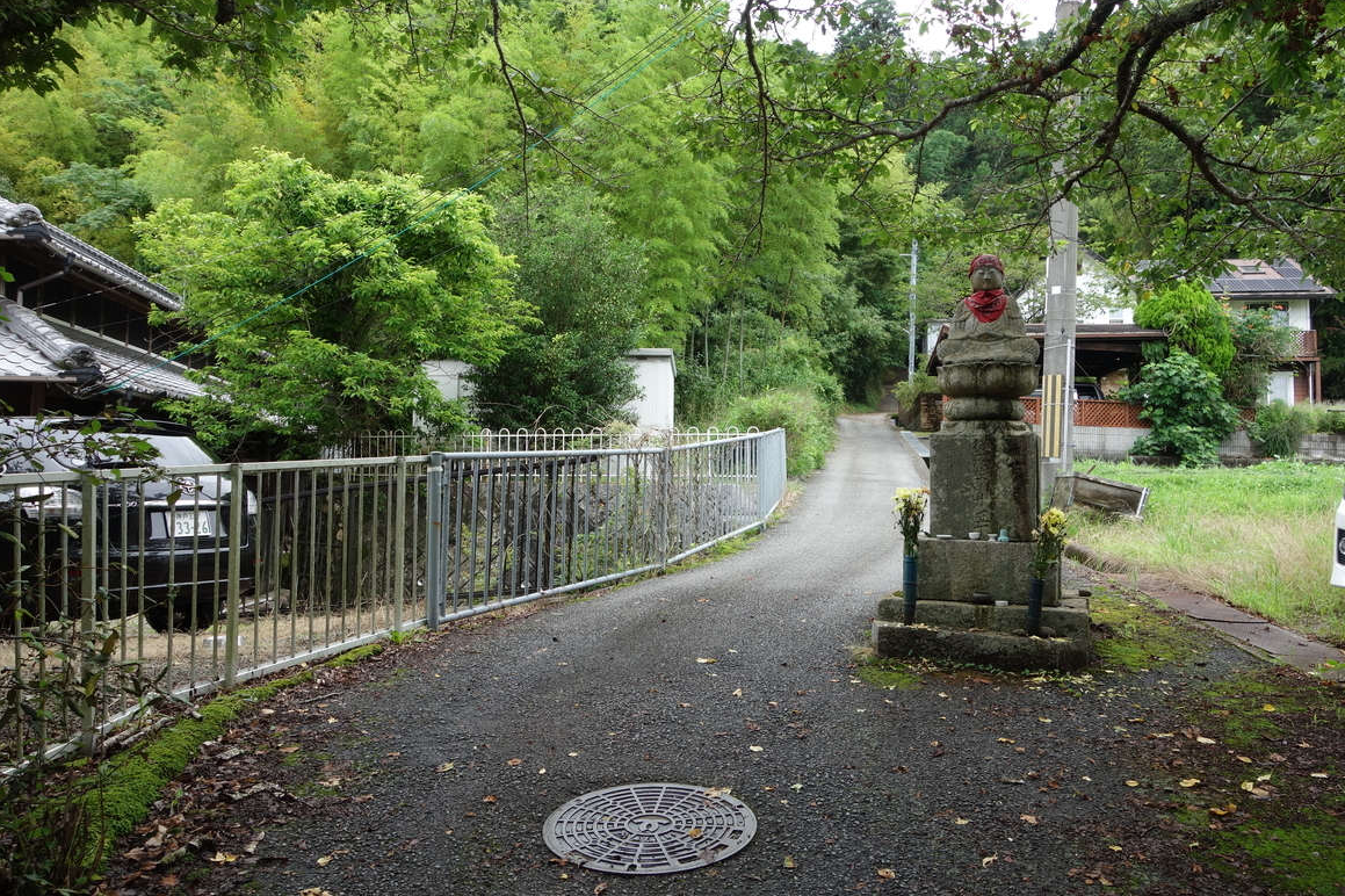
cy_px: 441
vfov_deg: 44.9
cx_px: 677
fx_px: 1083
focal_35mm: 29
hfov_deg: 63.7
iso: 125
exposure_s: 1/125
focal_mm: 10.4
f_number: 5.6
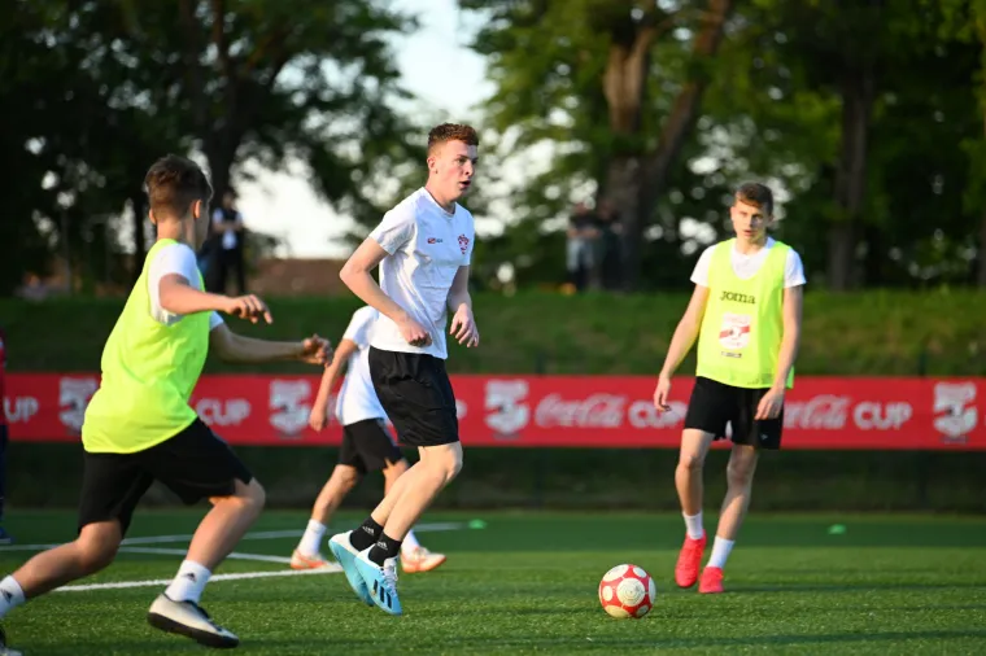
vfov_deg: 8.6
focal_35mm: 160
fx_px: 4380
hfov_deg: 12.8
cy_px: 328
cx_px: 493
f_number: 2.8
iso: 160
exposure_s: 1/500
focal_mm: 160
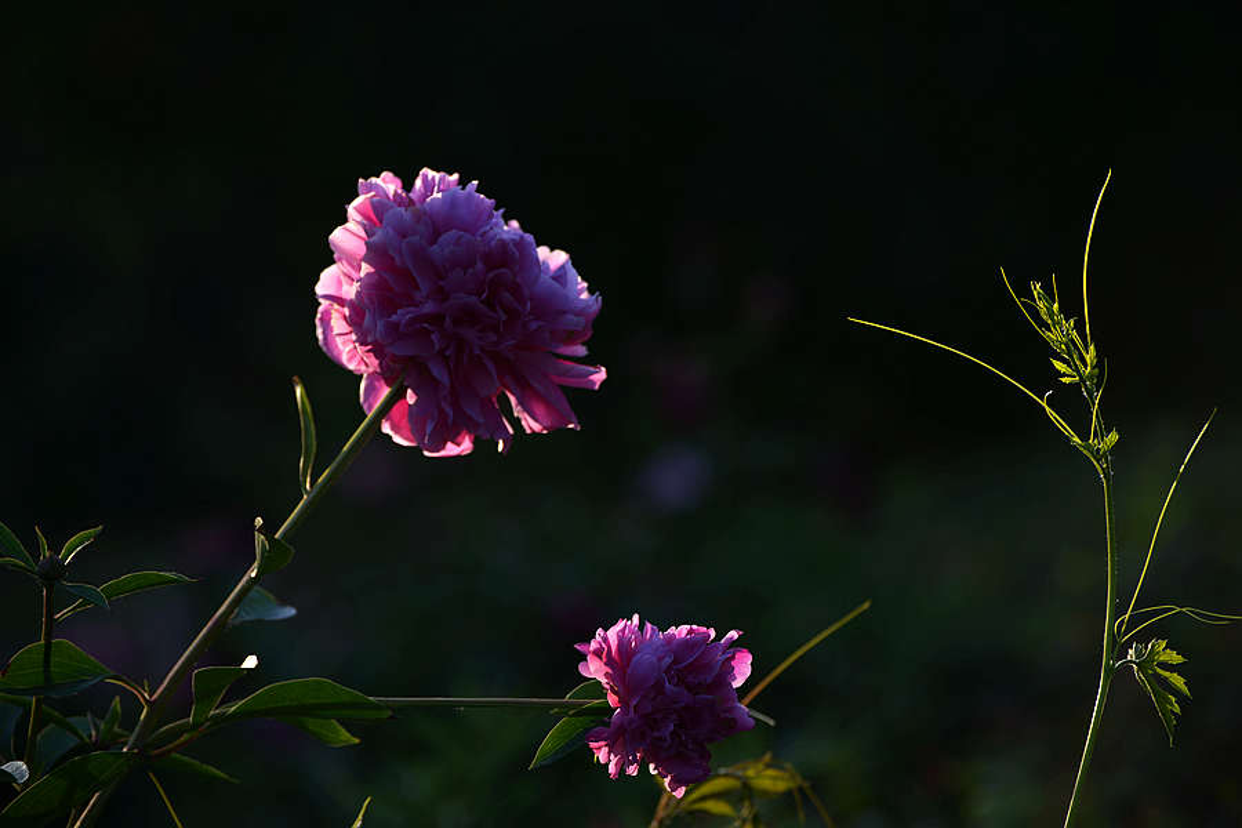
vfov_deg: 8.3
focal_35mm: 165
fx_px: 5692
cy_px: 414
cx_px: 621
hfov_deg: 12.5
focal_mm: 165
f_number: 6.3
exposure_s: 1/160
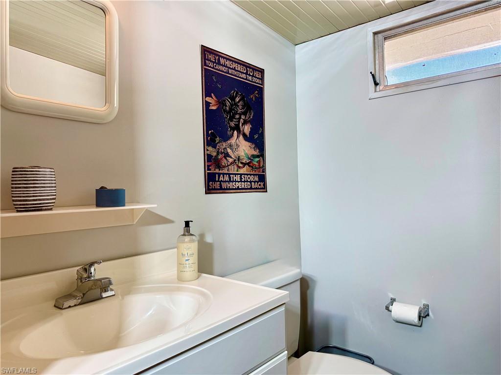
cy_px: 188
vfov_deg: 56.8
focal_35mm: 24
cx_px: 250
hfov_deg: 71.6
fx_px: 347
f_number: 1.78
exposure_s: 1/238
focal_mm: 6.76
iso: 100
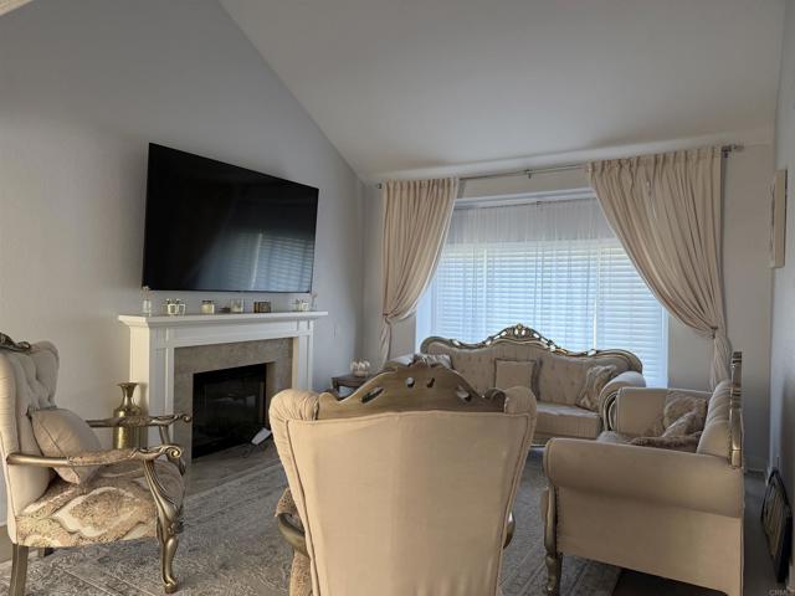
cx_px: 398
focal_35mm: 24
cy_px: 298
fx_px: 551
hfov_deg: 71.6
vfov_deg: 56.8
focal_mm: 6.76
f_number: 1.78
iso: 250
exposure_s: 1/120
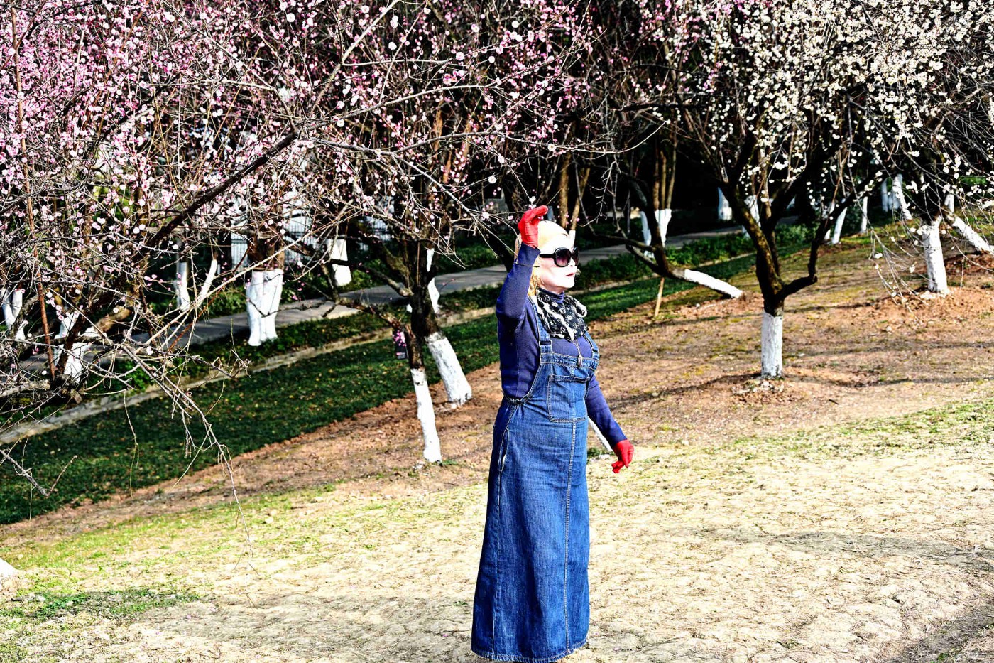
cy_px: 332
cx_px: 497
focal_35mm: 46
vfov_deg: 29.2
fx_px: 1270
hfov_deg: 42.7
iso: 220
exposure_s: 1/200
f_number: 5.6
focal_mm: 46
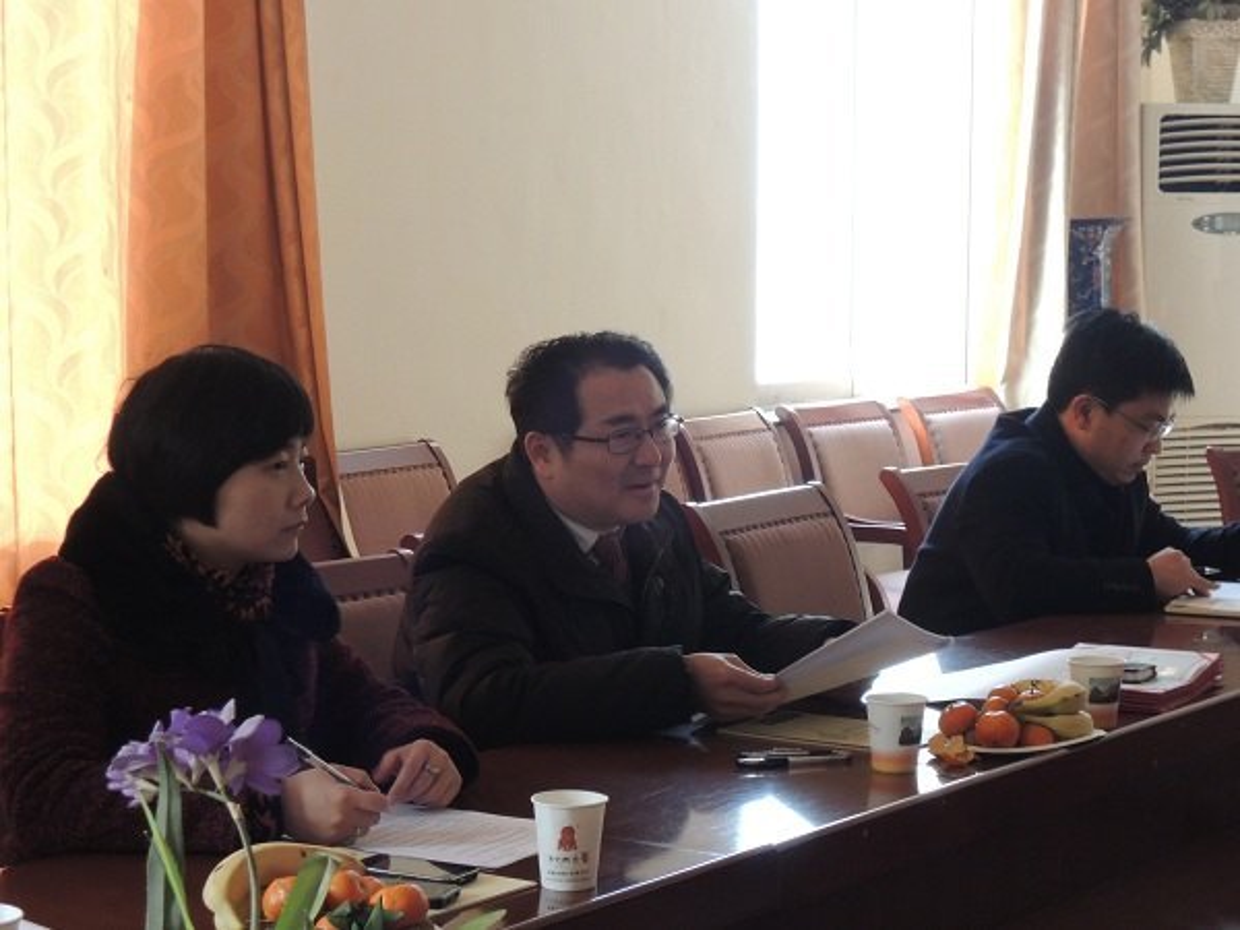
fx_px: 3045
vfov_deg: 17.4
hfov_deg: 23.0
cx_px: 620
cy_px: 465
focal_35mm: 85
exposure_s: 1/25
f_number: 5
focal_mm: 15.2
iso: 400
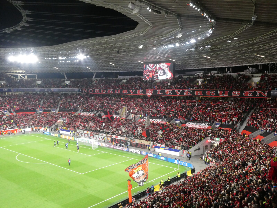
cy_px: 104
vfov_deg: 42.9
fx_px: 264
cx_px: 138
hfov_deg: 55.4
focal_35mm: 33
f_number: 3.6
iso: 800
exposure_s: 1/80
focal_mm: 5.8
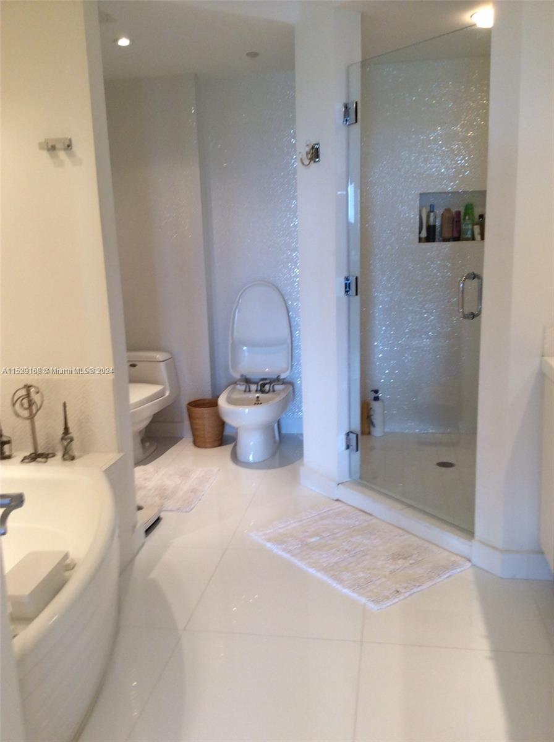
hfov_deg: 42.8
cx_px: 277
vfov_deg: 55.4
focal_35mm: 33
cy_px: 371
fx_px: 706
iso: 50
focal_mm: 3.3
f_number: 2.4
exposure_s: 1/24
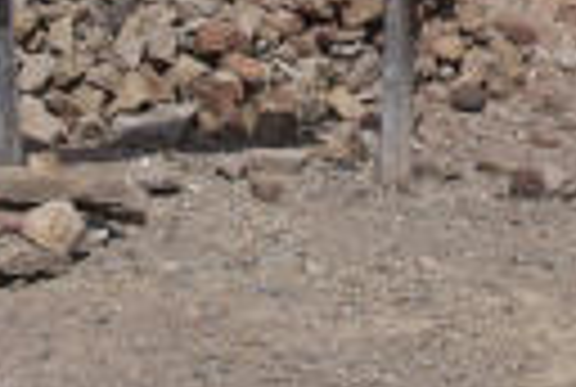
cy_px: -227
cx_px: 436
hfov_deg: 18.6
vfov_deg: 12.0
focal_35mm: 109
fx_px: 1748
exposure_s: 1/500
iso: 200
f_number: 10
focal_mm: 17
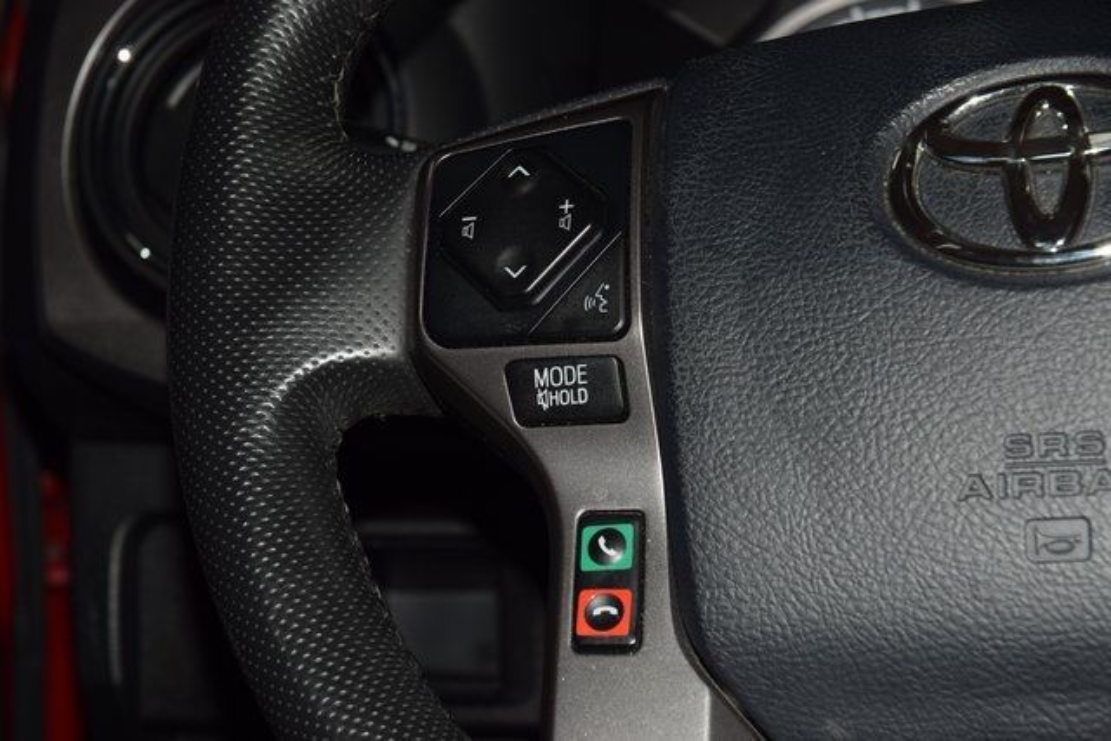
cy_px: 370
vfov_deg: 13.0
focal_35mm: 105
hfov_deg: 19.5
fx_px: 3241
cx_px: 556
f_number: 8
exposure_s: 1/125
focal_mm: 70
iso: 100
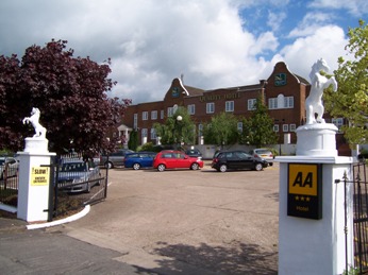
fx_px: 351
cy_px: 138
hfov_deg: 55.4
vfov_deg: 42.9
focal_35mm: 33
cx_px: 184
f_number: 5.6
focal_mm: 5.5
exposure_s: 1/500
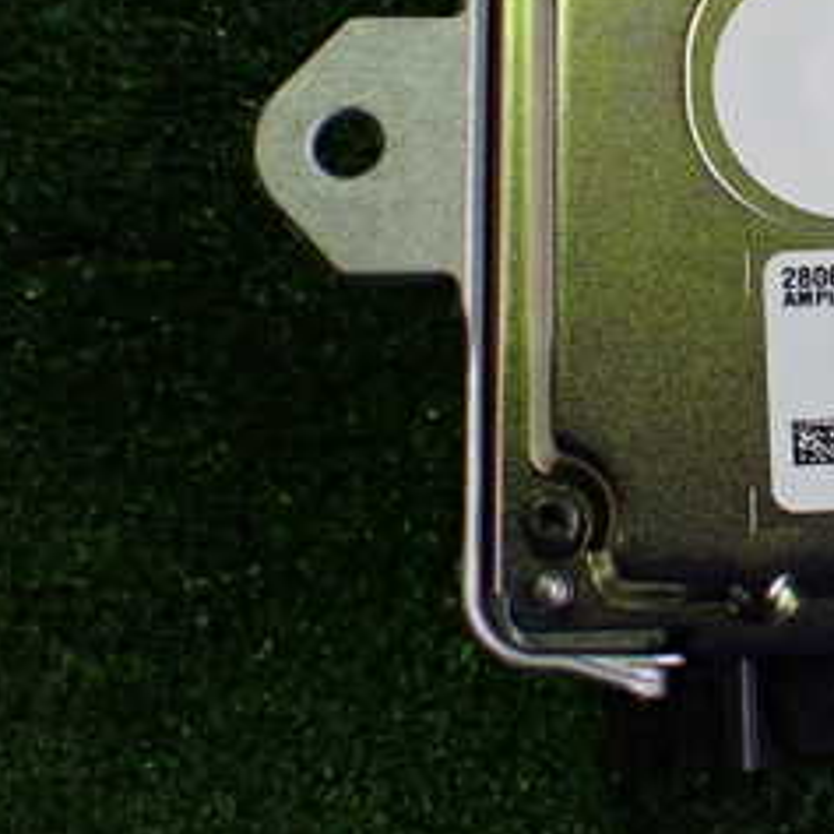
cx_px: 1010
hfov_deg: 23.4
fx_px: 1826
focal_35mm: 67
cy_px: 179
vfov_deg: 25.3
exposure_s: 1/125
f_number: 2.3
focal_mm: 5.4
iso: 400
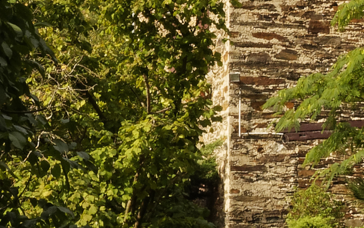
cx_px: 39
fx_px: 2162
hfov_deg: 9.6
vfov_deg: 6.0
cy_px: 58
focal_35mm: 218
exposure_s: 1/30
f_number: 16
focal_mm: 18
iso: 400
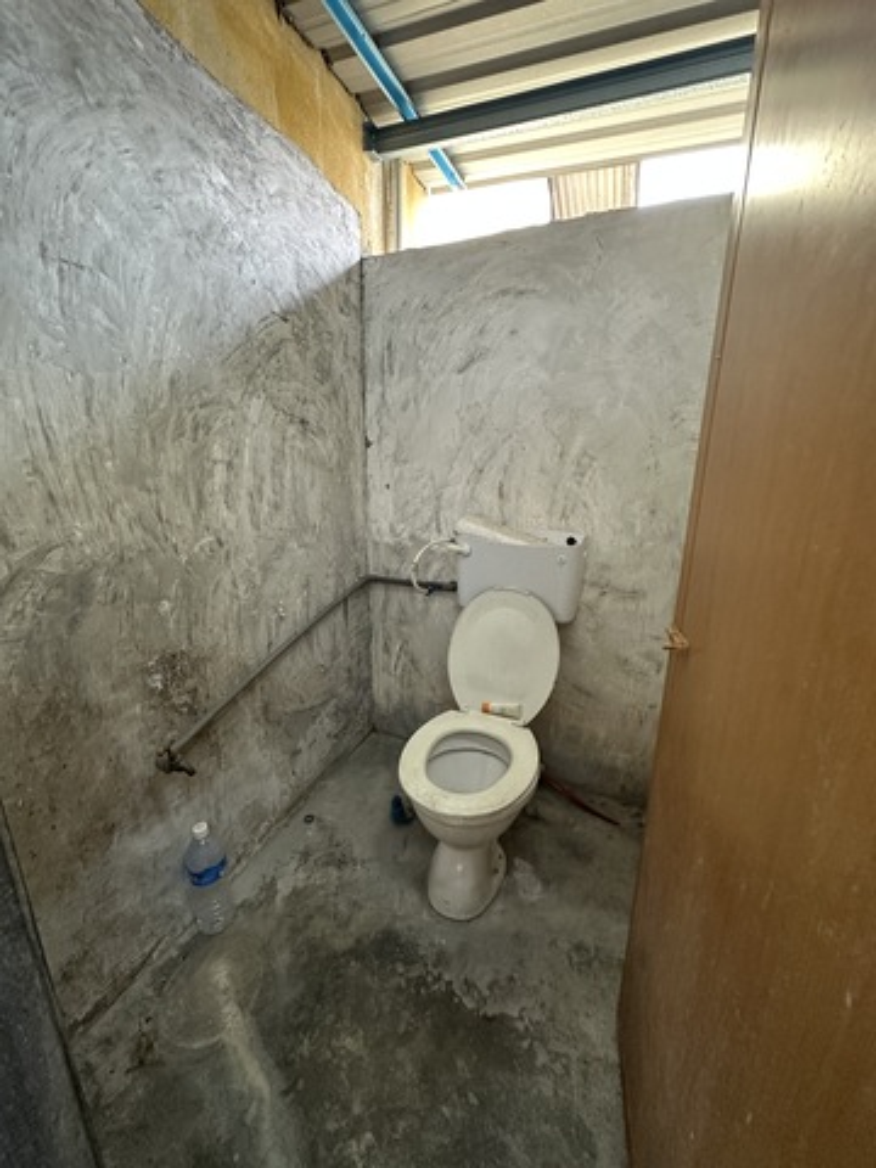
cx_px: 438
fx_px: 472
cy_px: 584
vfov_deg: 102.1
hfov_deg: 85.7
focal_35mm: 14
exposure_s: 1/50
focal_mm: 2.22
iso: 400
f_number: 2.2
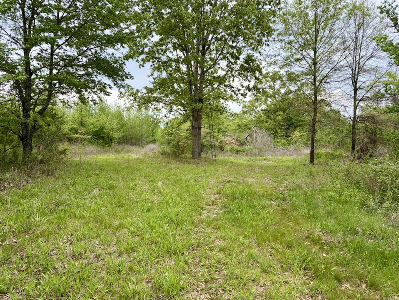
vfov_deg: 53.1
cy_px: 150
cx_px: 200
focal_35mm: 26
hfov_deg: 67.3
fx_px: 300
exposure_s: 1/907
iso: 50
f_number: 1.6
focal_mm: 5.96
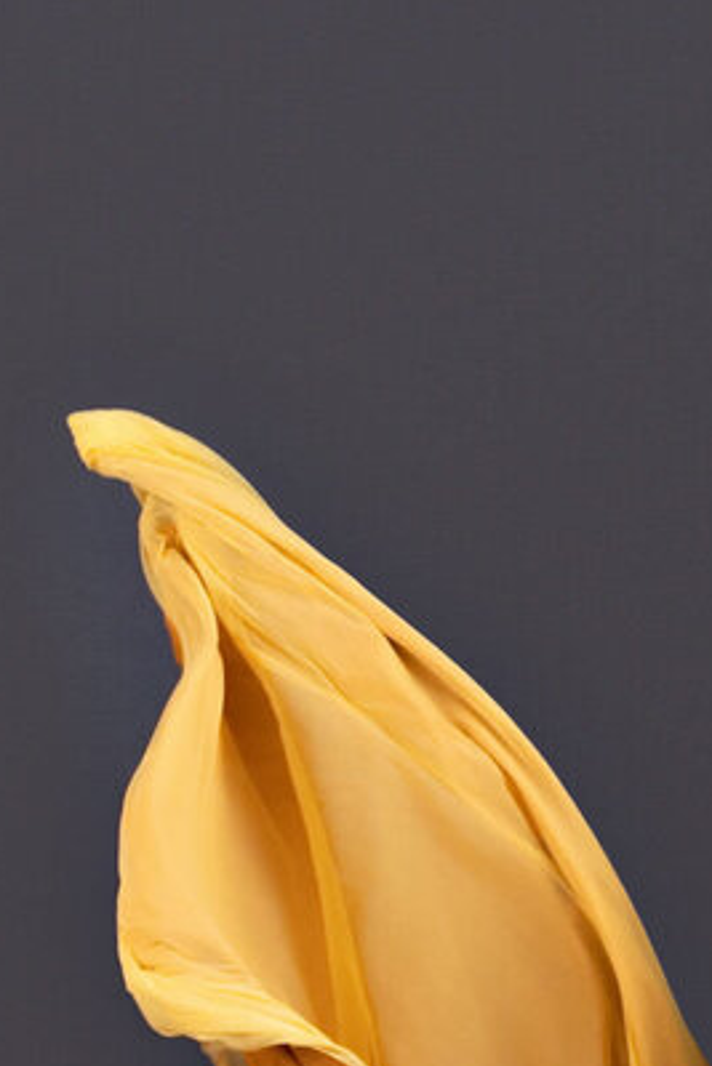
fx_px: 2579
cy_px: 1041
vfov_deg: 22.6
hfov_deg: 15.3
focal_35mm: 87
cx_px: 795
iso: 200
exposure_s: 1/160
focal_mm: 29
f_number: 10
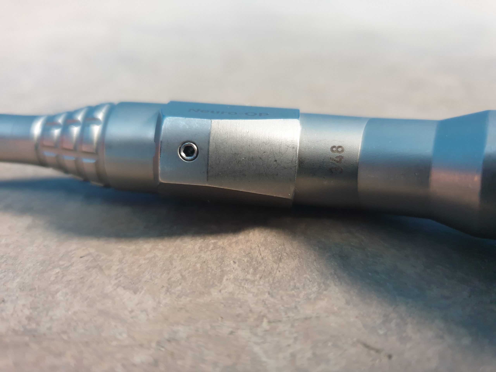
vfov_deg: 53.1
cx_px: 248
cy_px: 186
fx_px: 373
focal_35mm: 26
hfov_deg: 67.3
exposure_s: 1/25
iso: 320
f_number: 1.5
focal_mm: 4.3
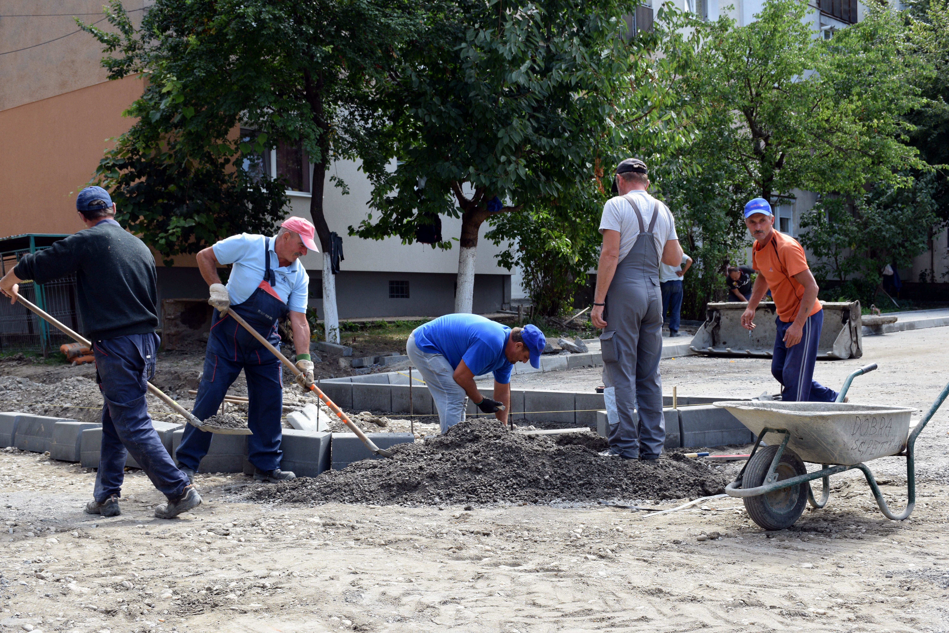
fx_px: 1186
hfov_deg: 43.6
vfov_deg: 29.9
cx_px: 474
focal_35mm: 45
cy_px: 316
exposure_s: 1/250
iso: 320
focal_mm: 30
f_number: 8
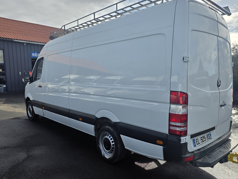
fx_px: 186
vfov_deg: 51.3
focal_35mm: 27
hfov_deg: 65.1
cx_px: 132
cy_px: 95
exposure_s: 1/7944
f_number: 1.7
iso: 64
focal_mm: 6.25
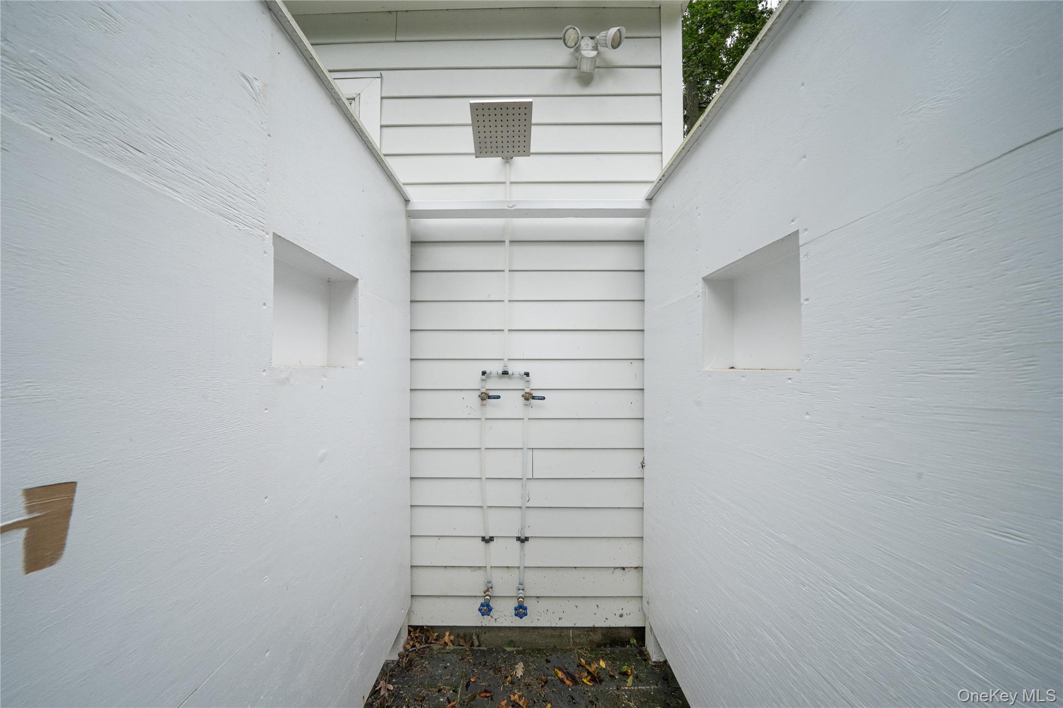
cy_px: 354
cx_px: 532
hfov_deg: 112.6
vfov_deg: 90.0
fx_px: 354
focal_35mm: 12
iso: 1600
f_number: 11
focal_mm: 12
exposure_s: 1/200
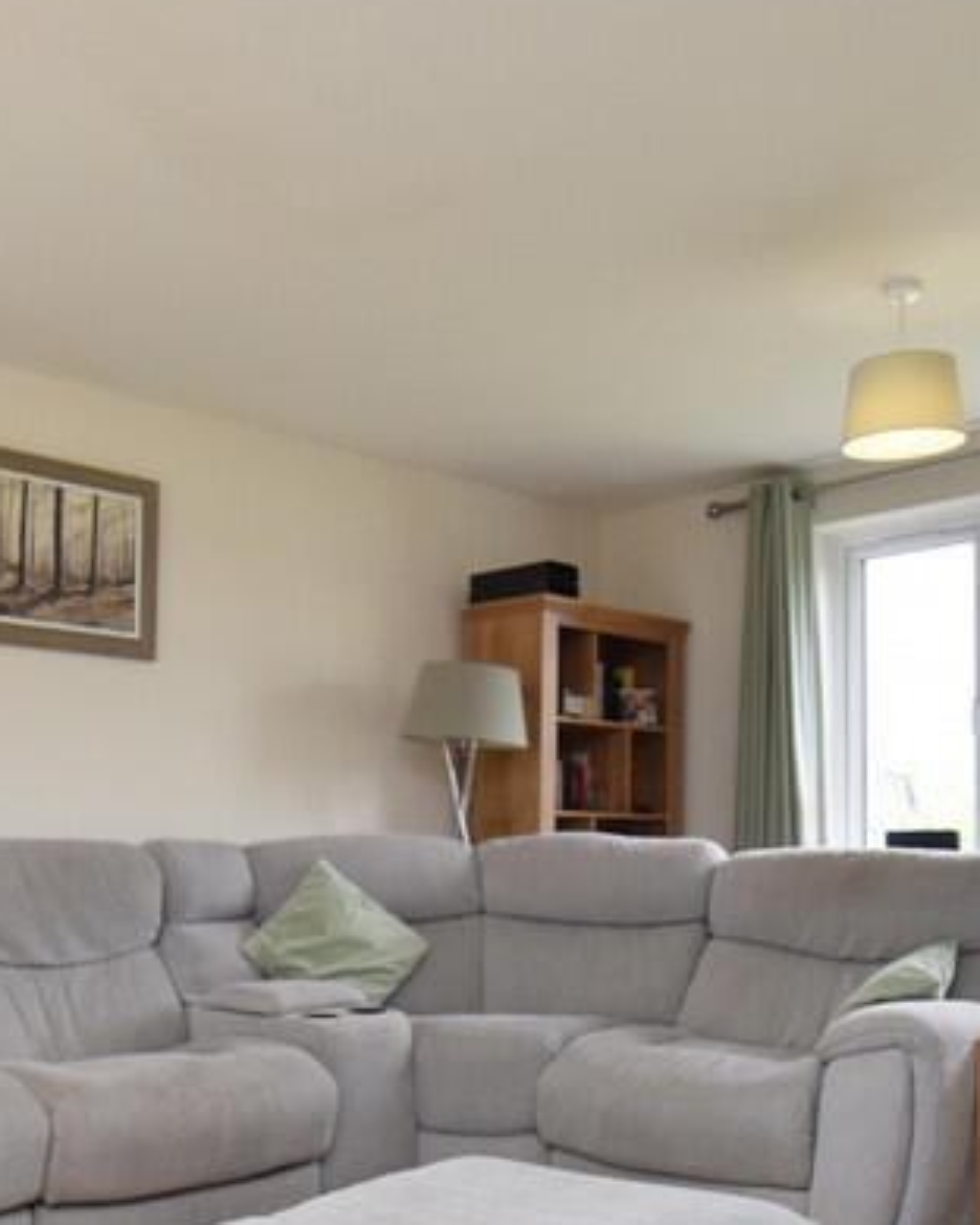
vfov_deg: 48.5
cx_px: 437
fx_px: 1341
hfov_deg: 40.1
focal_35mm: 37
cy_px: 777
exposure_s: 1/200
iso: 500
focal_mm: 10
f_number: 5
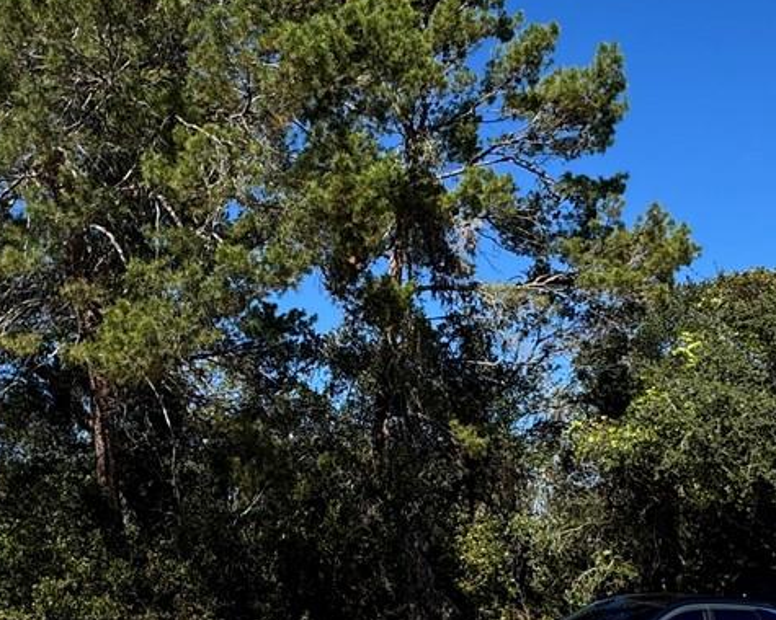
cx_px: 266
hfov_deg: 39.9
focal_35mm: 46
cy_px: 486
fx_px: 1056
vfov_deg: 32.0
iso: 50
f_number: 2.2
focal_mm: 2.22
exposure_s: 1/1110
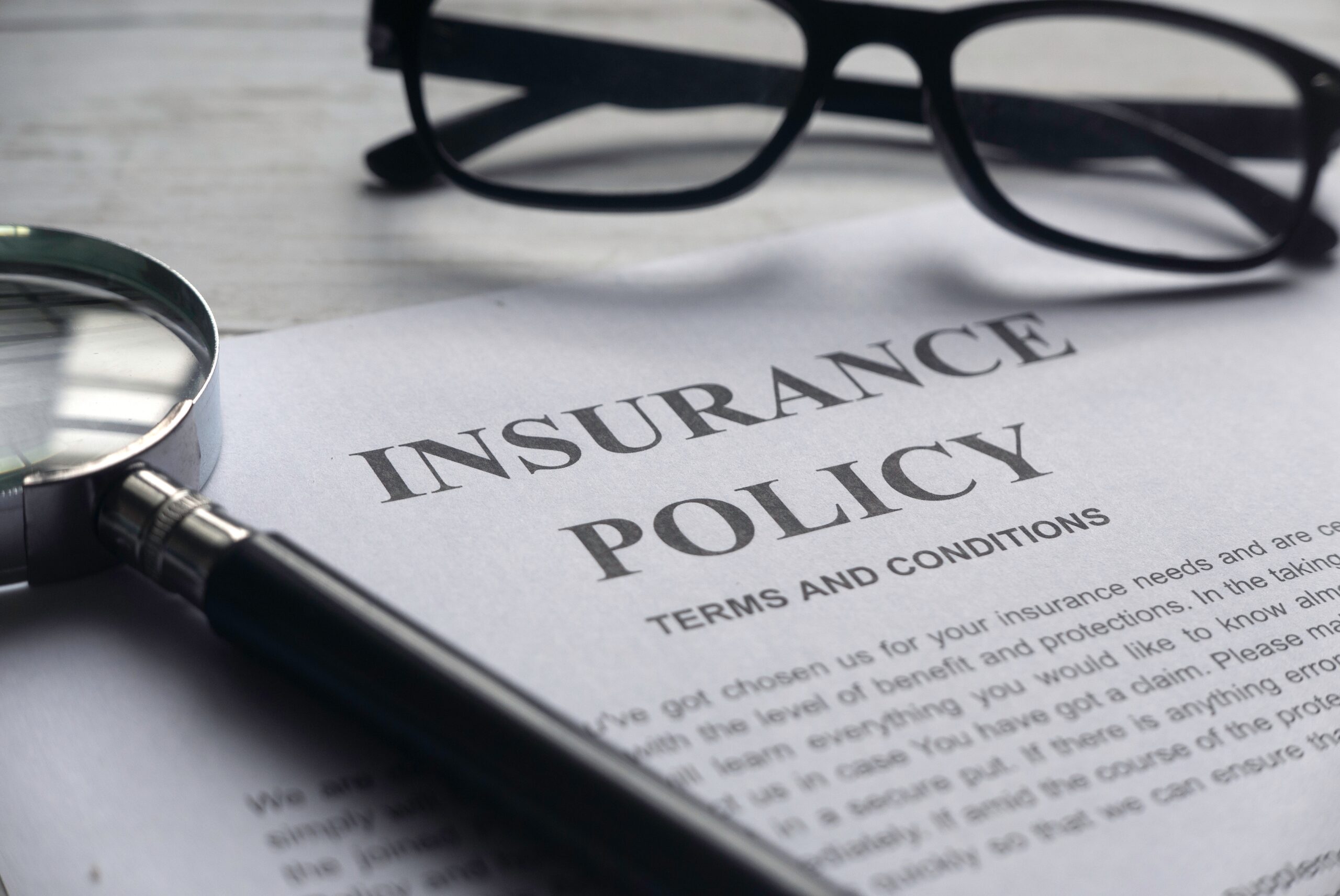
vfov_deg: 18.2
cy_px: 448
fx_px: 2794
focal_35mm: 75
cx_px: 670
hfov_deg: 27.0
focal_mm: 34
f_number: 4
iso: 200
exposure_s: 1/125
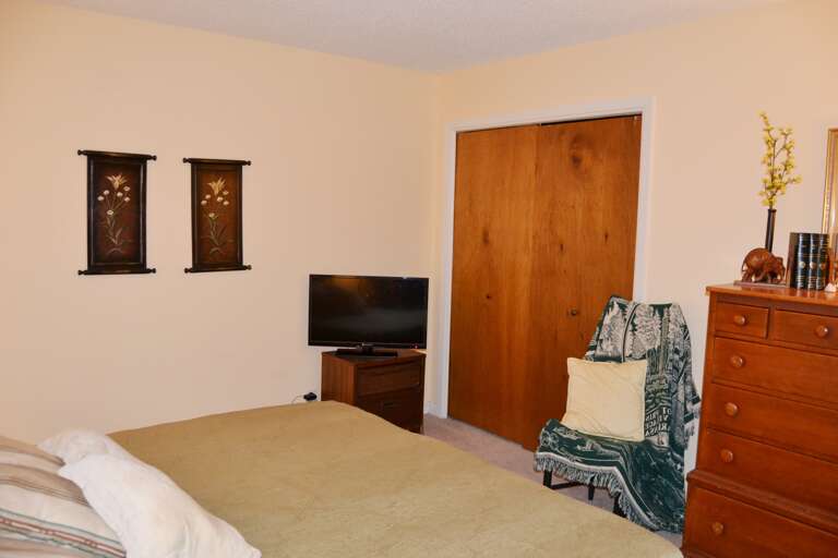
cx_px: 419
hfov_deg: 67.4
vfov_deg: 47.9
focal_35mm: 27
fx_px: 628
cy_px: 279
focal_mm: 18
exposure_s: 1/60
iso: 1250
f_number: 3.5
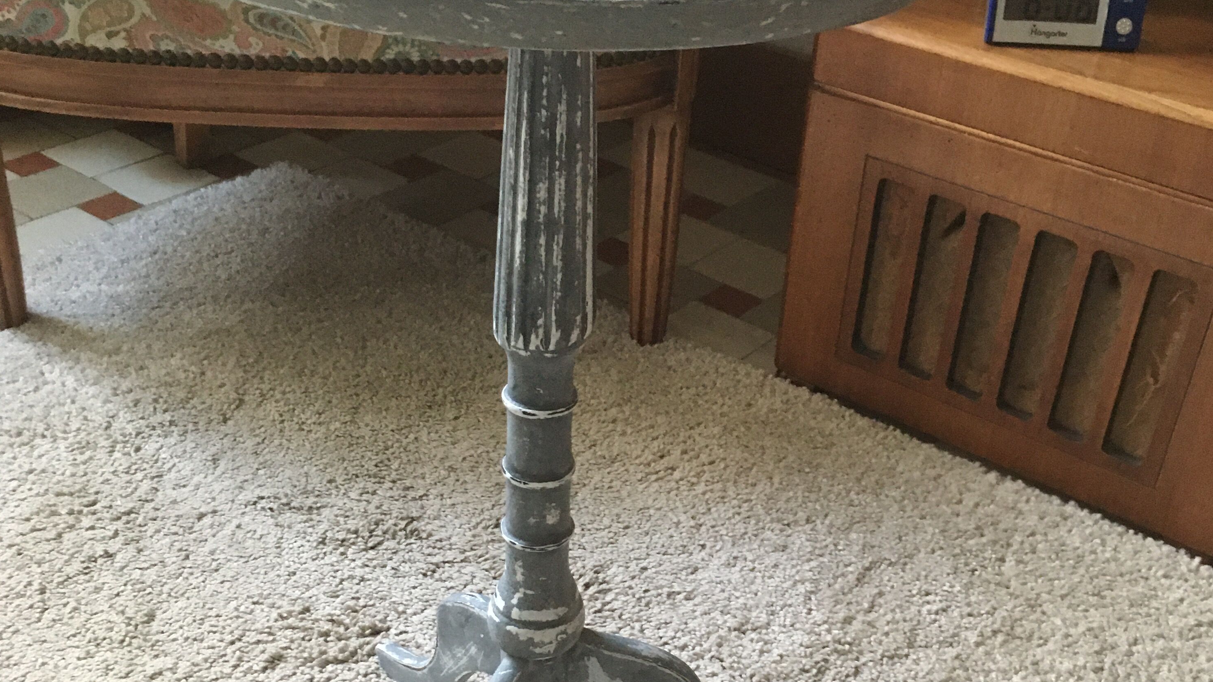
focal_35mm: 43
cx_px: 617
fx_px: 1383
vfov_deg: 27.6
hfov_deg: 47.4
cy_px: 445
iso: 250
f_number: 2.2
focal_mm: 4.15
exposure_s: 1/17
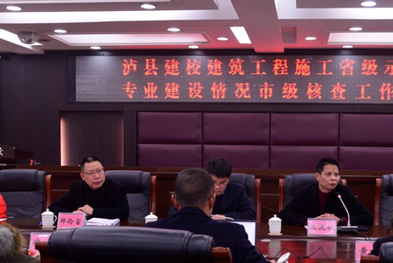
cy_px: 177
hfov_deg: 41.6
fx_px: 513
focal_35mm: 47
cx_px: 244
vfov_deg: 28.5
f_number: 8
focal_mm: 34
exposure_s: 1/30
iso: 1600
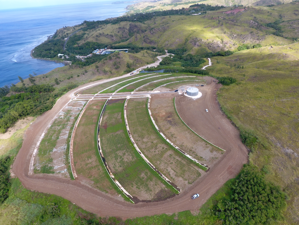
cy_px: 112
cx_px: 150
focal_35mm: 20
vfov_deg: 66.0
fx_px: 173
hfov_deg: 81.7
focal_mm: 3.61
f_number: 2.8
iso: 100
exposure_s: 1/399
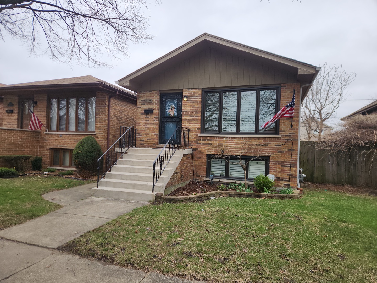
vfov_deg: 58.9
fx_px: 250
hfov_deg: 73.9
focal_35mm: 23
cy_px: 142
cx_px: 188
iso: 20
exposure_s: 1/1061
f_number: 1.8
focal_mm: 5.4
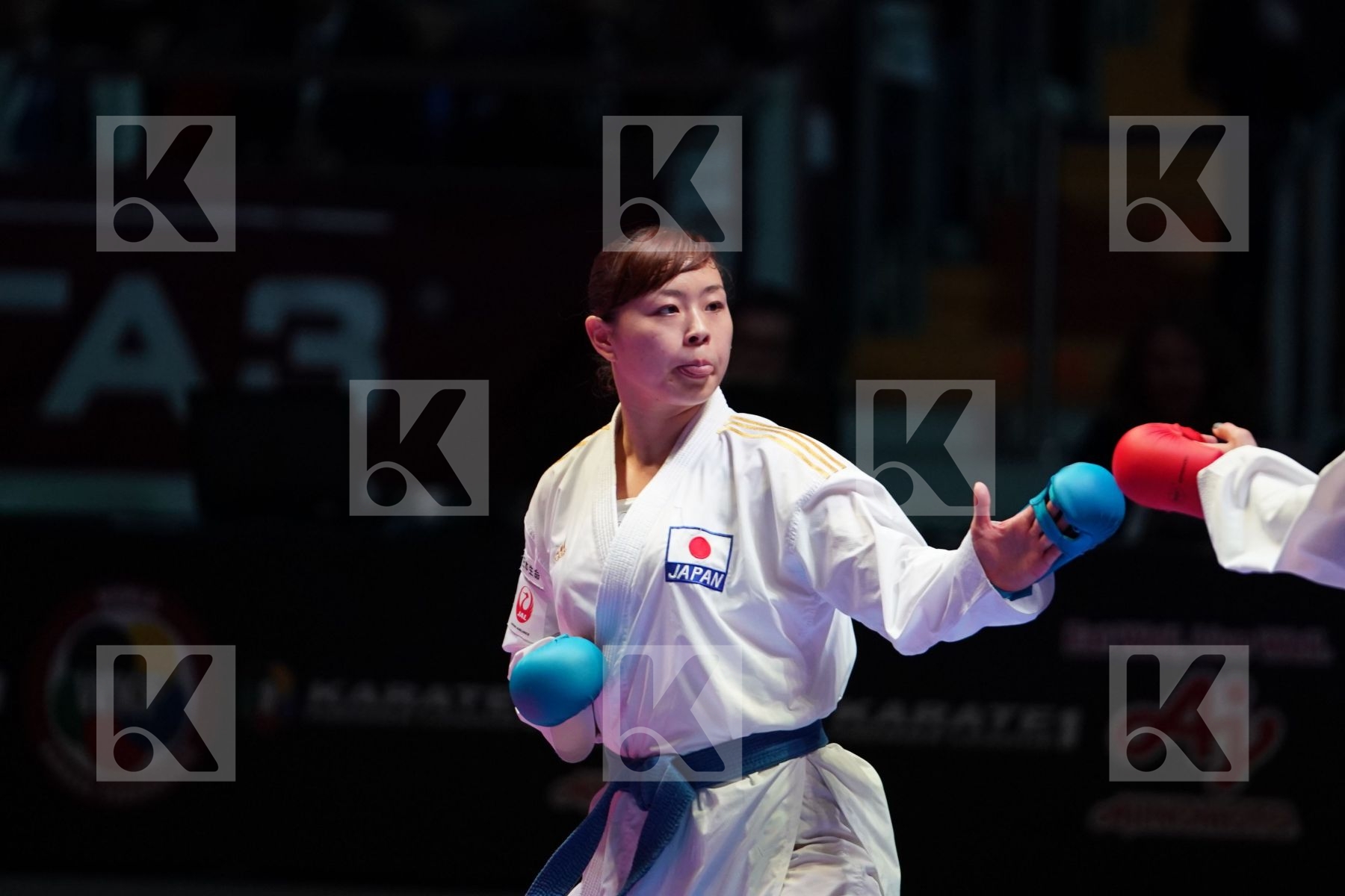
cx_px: 672
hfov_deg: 6.9
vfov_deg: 4.6
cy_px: 448
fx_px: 11095
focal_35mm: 297
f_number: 2.8
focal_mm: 198
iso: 2000
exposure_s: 1/1000
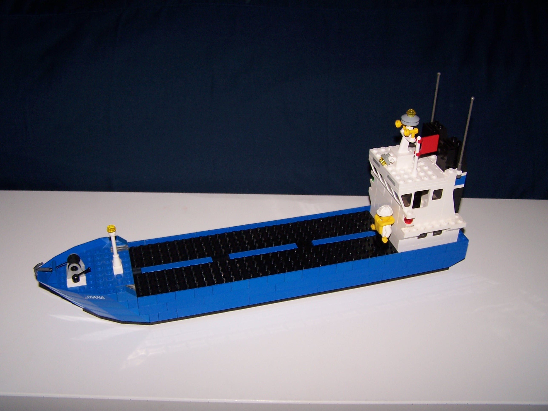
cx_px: 274
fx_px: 602
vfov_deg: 37.7
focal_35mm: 38
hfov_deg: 49.0
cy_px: 206
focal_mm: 6.3
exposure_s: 1/60
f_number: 2.8
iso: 80
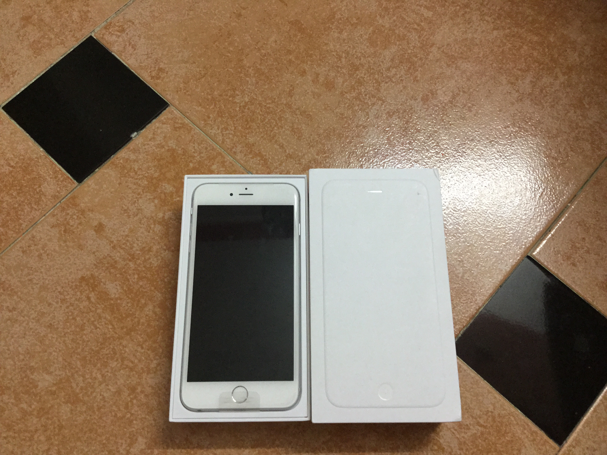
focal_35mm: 31
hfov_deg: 58.4
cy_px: 228
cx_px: 304
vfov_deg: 45.4
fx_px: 544
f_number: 2.4
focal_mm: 3.3
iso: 160
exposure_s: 1/33
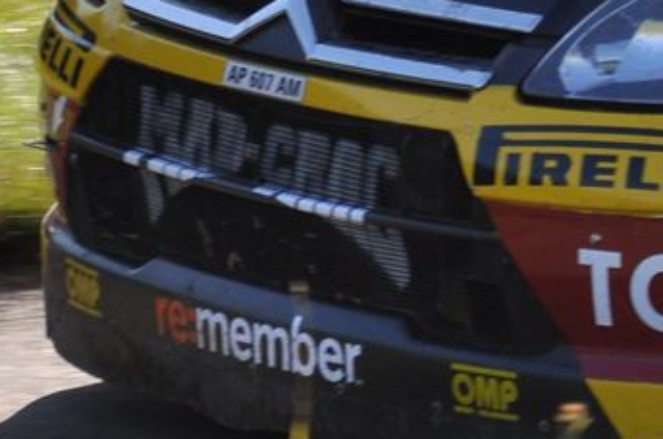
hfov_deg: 2.8
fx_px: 13480
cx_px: 792
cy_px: -283
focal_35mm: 733
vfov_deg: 1.9
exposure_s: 1/640
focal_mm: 105
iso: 200
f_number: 6.3
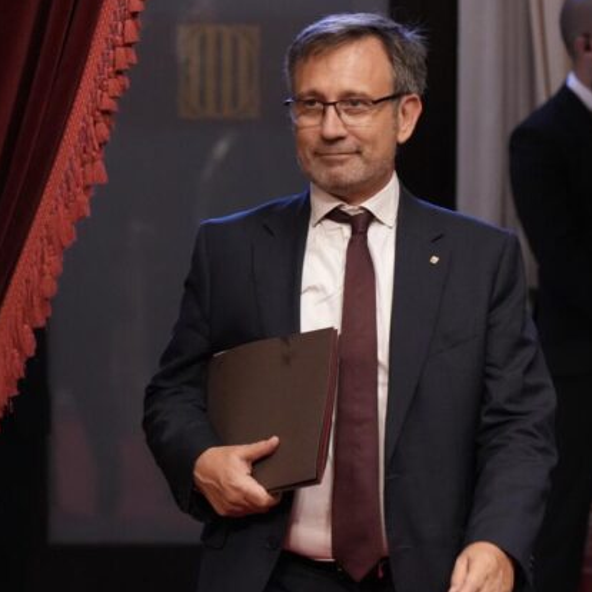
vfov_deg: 11.1
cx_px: 372
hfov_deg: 11.1
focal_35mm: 158
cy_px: 307
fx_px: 3057
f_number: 4.5
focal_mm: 107
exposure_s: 1/200
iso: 6400
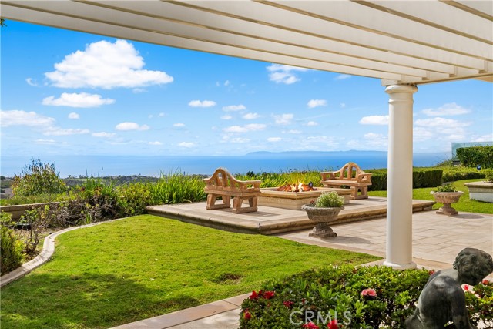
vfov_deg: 37.9
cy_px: 164
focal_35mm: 35
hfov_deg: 54.4
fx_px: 479
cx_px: 246
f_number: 8
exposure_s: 1/500
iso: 100
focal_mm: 35
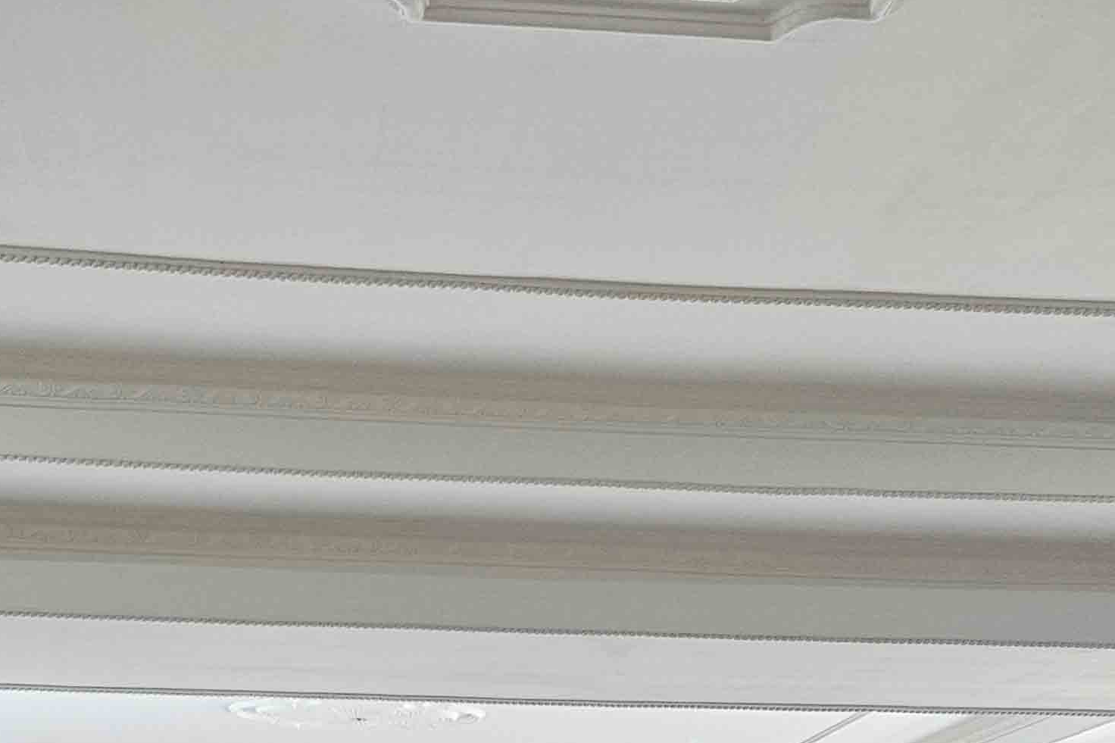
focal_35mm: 65
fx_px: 2013
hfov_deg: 30.9
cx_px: 473
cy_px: 1024
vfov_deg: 19.0
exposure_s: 1/120
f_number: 1.8
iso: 250
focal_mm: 5.4
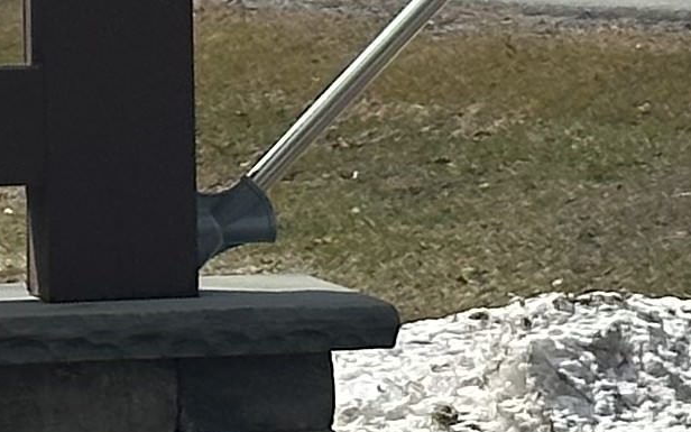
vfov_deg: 3.9
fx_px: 6271
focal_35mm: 333
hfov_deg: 6.3
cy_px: -655
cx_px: -47
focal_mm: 6.86
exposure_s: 1/6211
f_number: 1.78
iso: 64
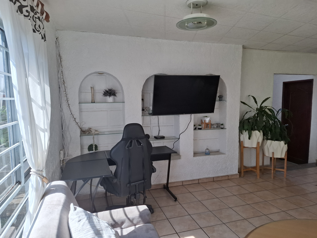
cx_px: 158
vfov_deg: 58.9
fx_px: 211
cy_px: 119
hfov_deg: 73.9
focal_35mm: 23
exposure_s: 1/120
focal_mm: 5.54
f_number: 1.8
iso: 50
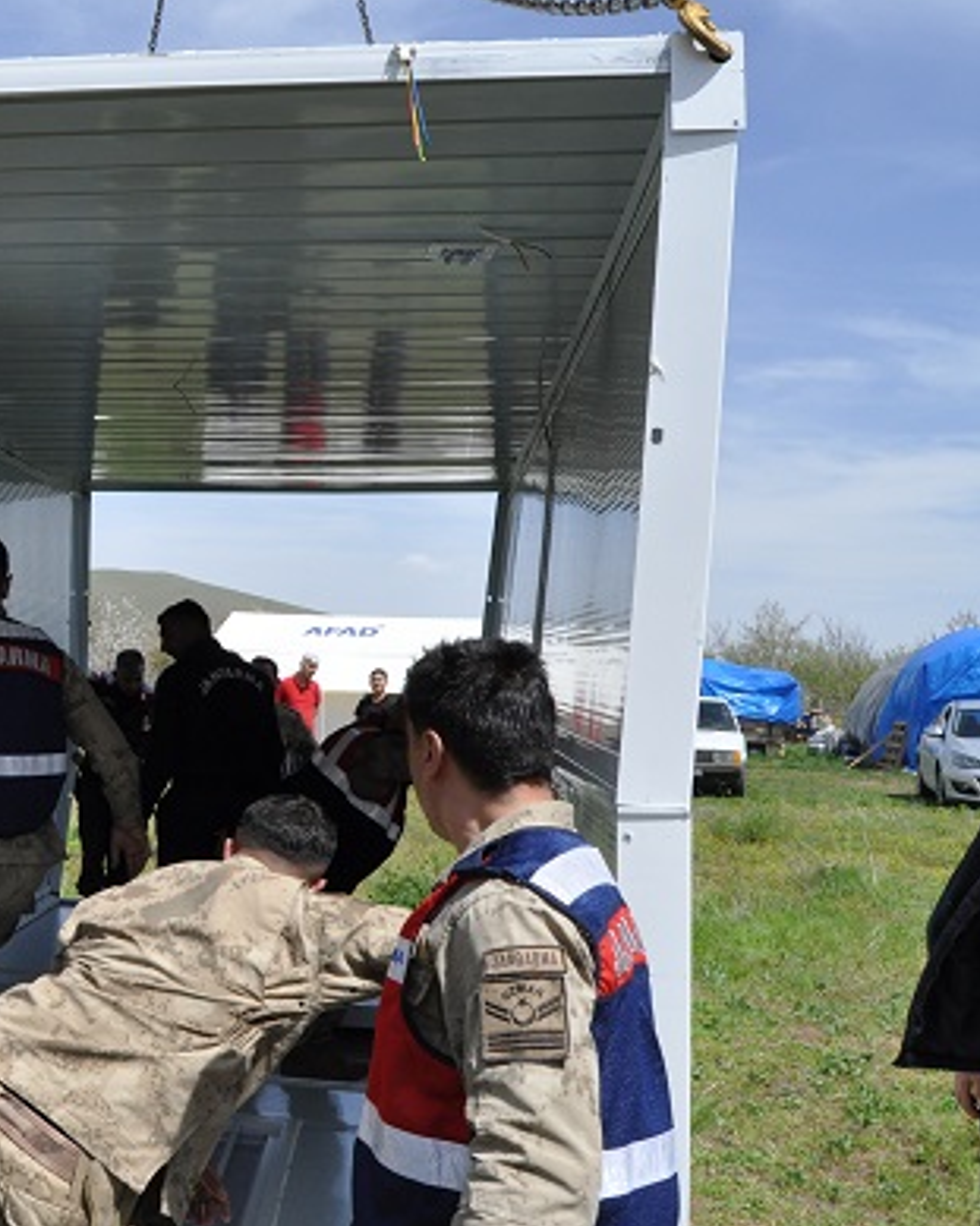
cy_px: 611
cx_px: 66
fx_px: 1415
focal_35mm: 39
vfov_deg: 46.9
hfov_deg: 35.5
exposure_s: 1/800
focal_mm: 18
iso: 1000
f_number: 14
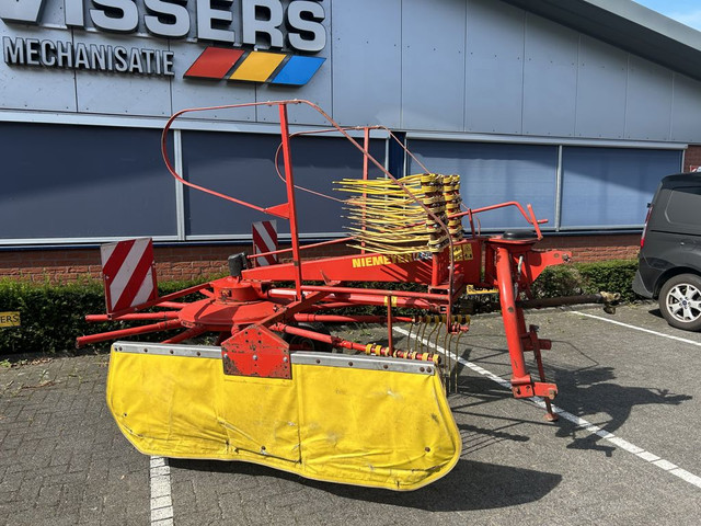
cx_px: 350
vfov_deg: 53.1
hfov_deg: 67.3
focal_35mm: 26
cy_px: 263
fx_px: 527
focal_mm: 5.7
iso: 50
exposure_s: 1/2841
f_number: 1.5
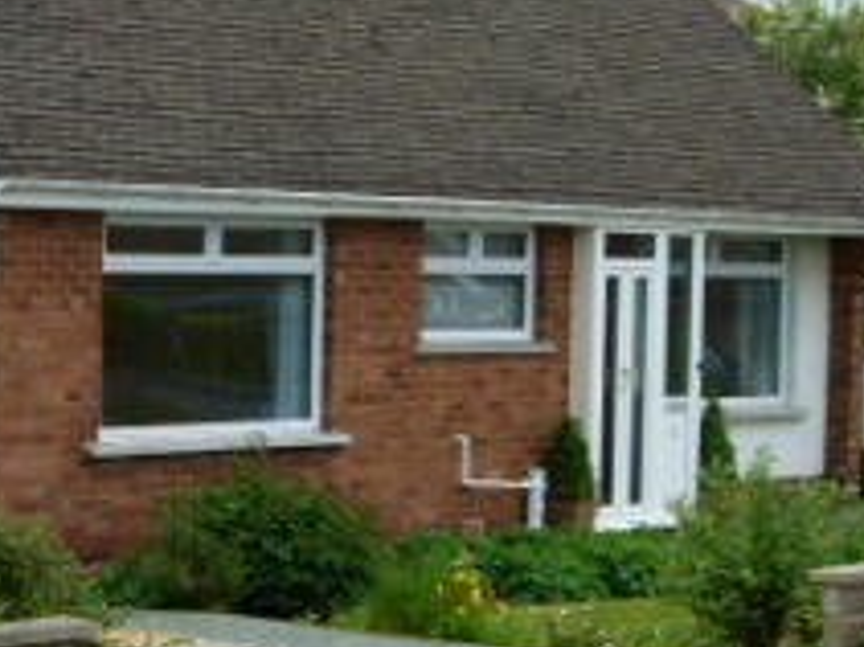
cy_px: 215
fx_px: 3168
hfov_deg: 15.1
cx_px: -80
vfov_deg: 11.6
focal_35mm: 127
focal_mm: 8.3
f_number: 4
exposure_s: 1/400
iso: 100
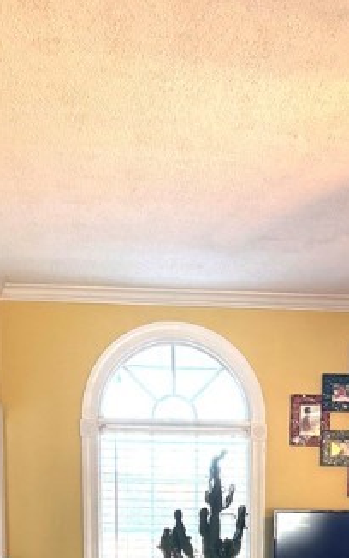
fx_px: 912
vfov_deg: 30.4
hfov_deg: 21.5
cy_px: 616
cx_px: 258
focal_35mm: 60
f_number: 1.78
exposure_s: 1/120
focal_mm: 6.76
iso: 320
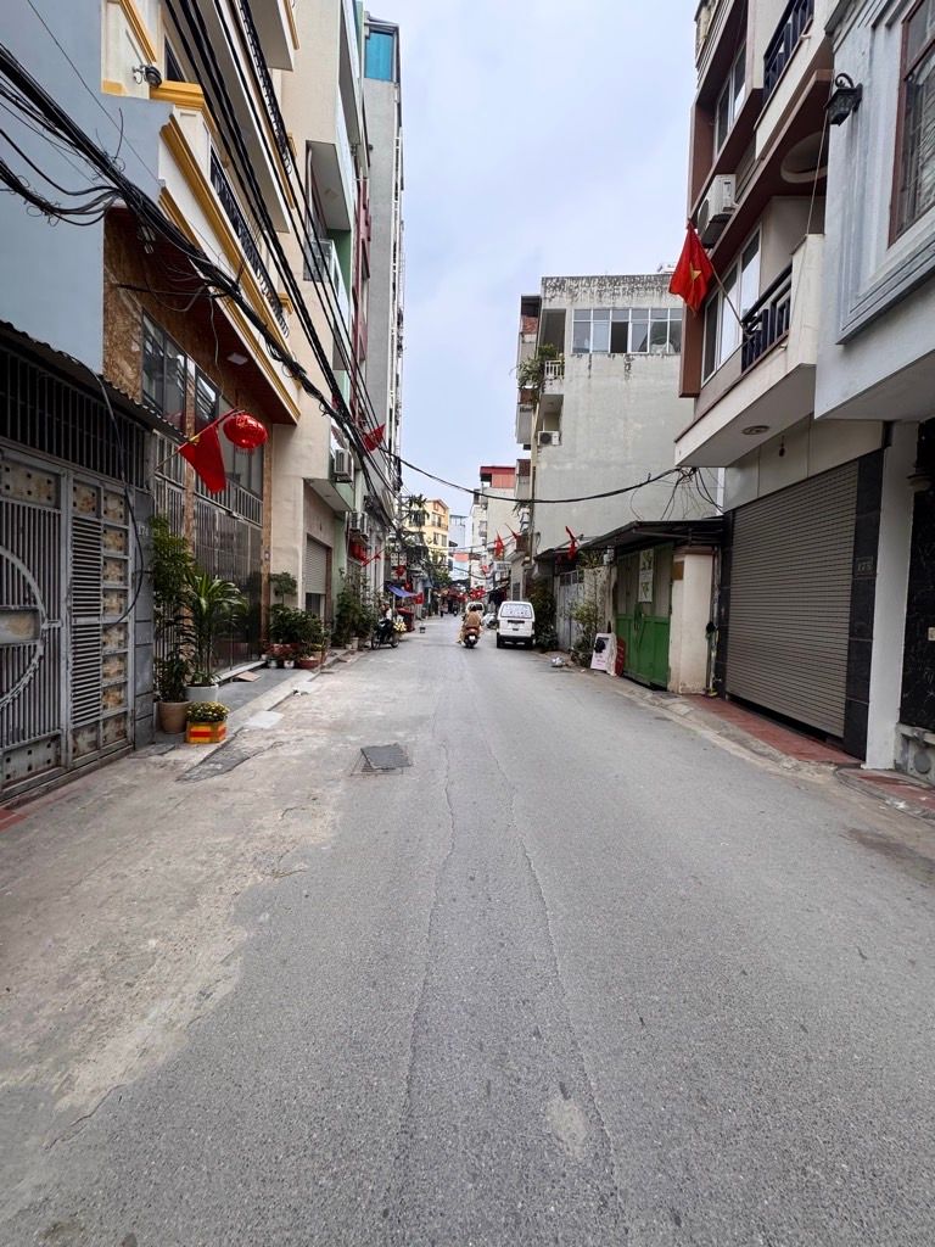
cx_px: 468
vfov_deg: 102.1
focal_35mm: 14
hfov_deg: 85.7
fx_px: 504
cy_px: 624
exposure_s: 1/157
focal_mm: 2.22
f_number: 2.2
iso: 40
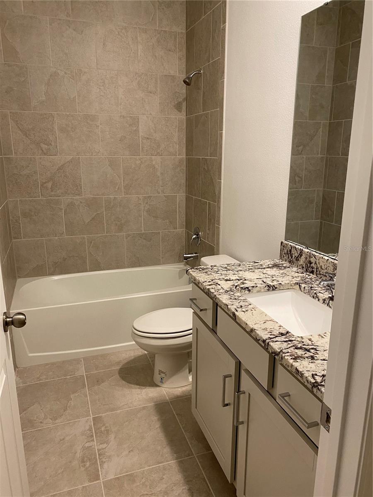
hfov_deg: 53.1
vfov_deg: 67.3
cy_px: 248
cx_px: 186
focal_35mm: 26
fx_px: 374
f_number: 1.8
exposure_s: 1/60
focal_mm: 4.25
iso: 200
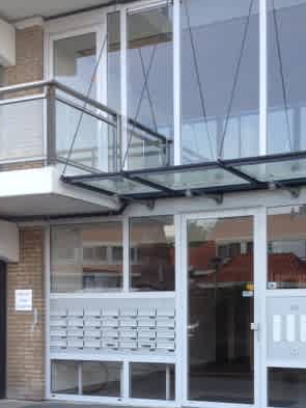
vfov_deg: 33.0
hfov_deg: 25.4
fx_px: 671
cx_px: 224
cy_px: 315
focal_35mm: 57
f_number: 2.4
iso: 50
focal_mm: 4.3
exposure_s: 1/373
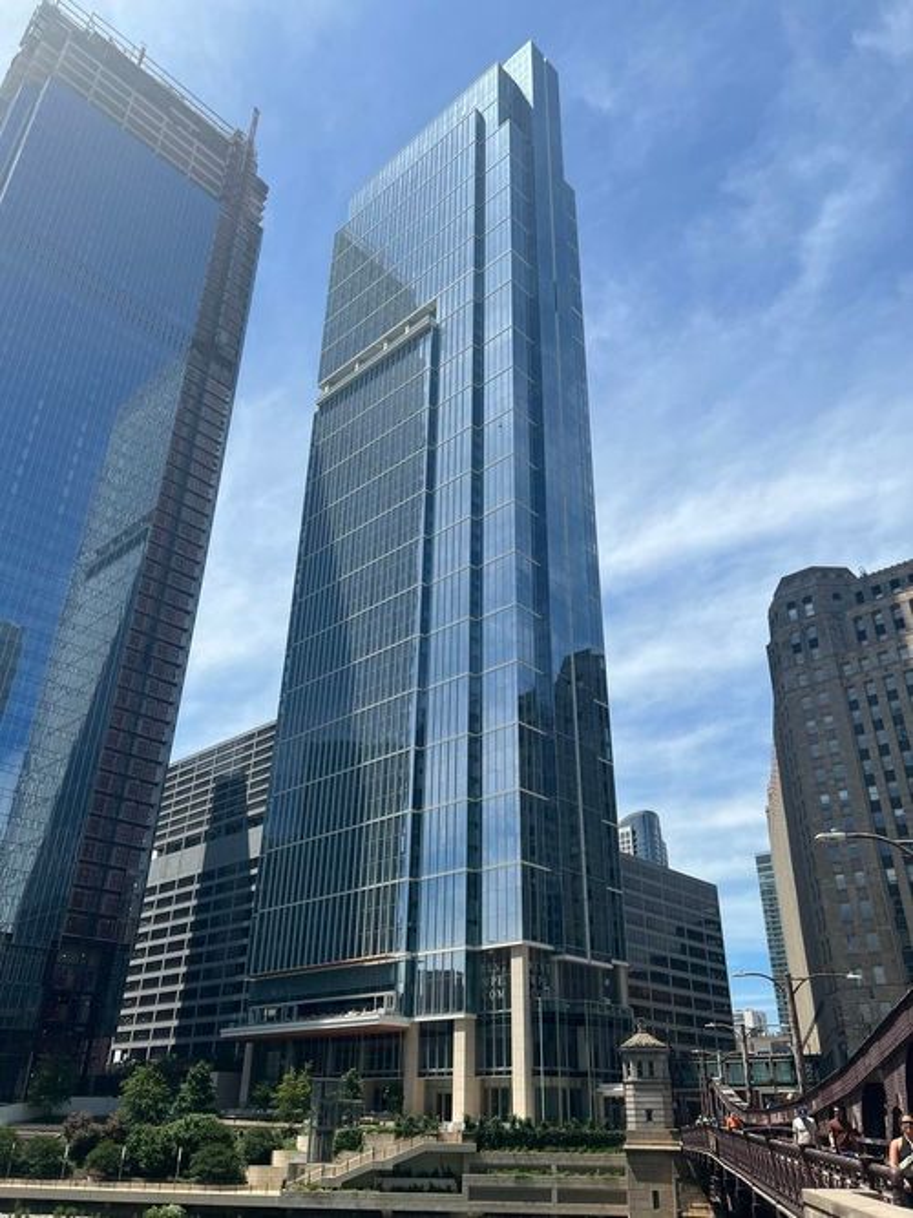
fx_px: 915
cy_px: 609
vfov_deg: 67.3
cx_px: 456
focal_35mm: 26
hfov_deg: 53.0
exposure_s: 1/5319
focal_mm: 5.7
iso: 50
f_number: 1.5
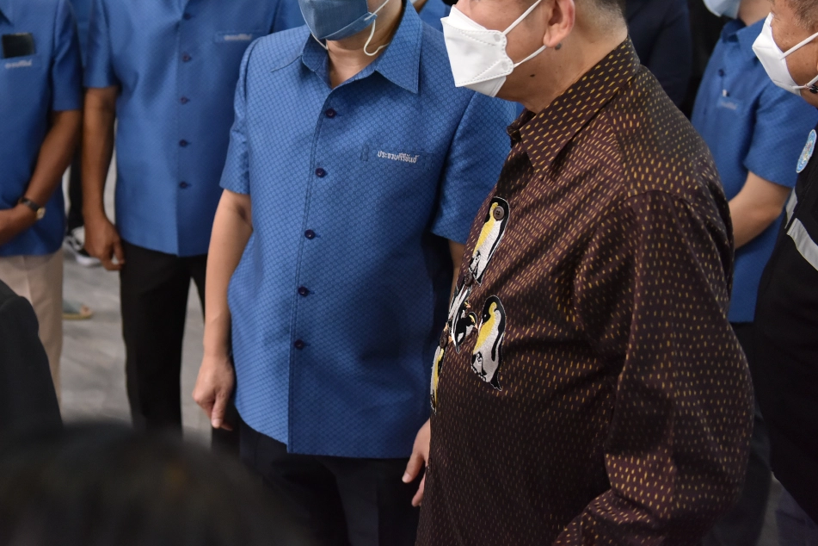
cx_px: 224
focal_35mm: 53
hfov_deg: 36.8
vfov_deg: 25.3
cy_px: 155
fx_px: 1204
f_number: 3.5
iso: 2000
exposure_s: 1/250
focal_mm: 36
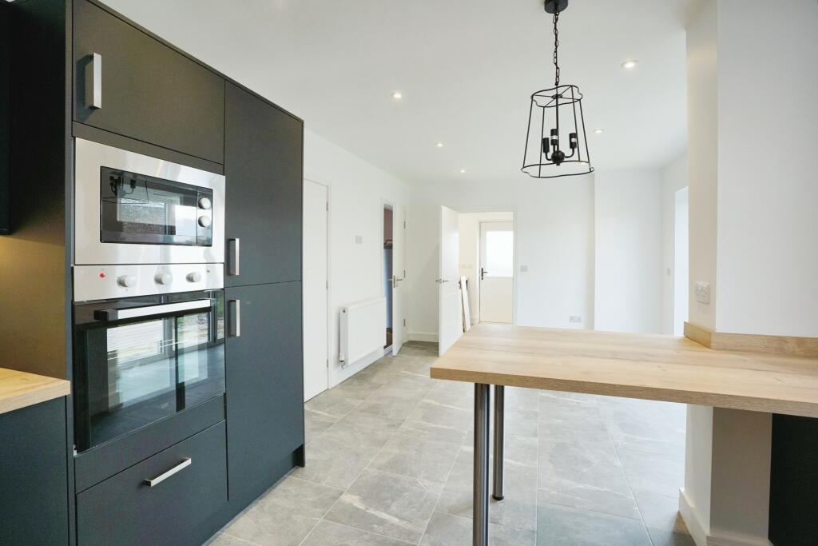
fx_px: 364
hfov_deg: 96.7
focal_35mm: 16
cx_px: 409
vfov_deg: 73.8
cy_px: 273
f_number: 10
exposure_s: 1/50
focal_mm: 16
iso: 2000
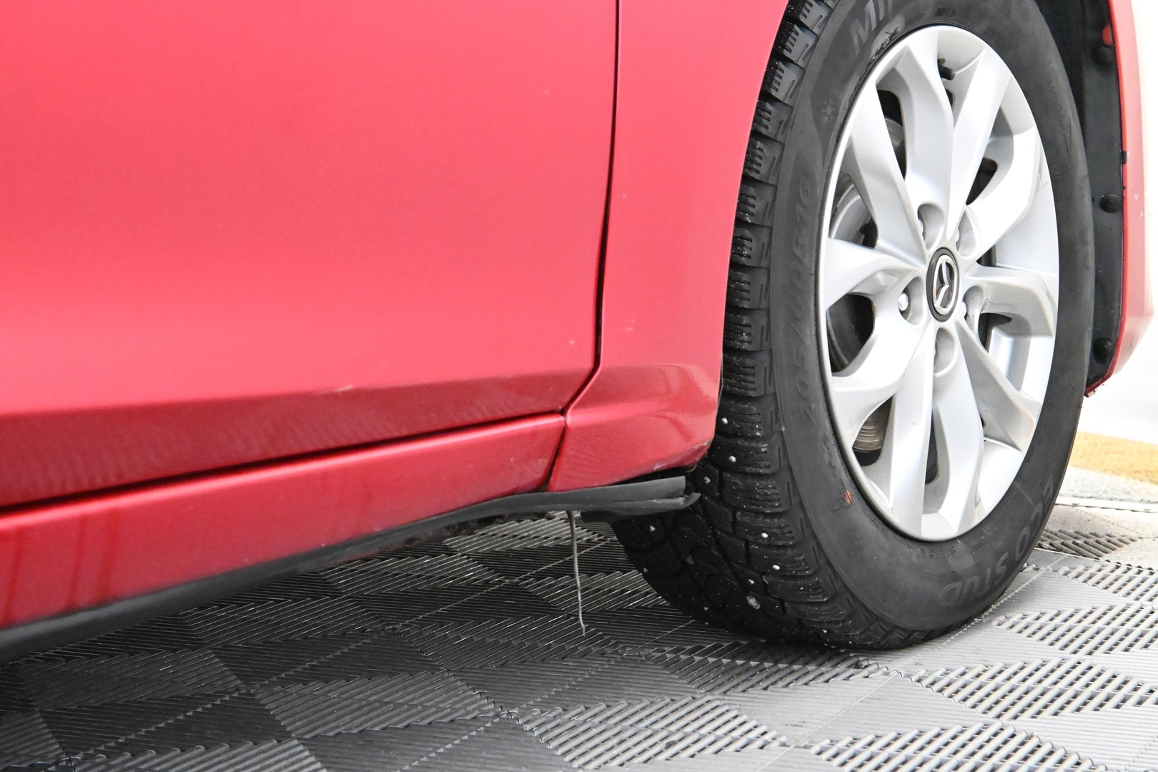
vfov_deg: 18.2
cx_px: 579
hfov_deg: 27.0
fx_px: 2412
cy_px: 386
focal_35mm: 75
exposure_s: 1/60
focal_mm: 50
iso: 12800
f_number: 6.3
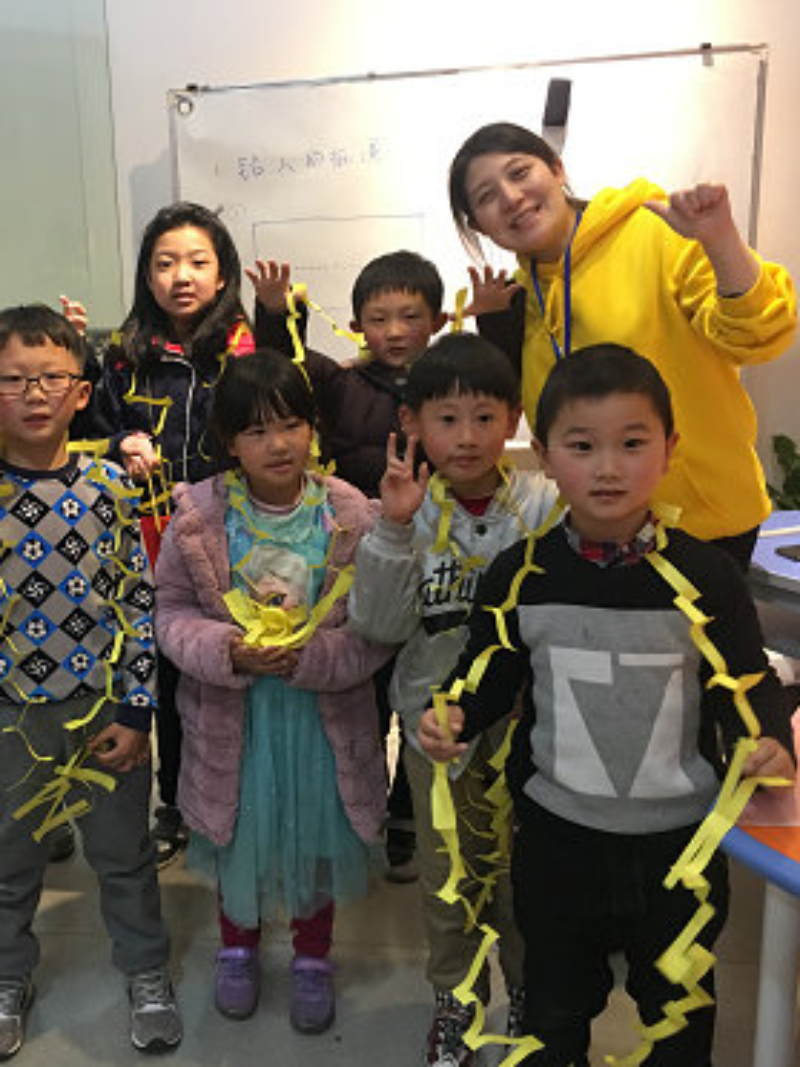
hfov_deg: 35.9
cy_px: 535
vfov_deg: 47.9
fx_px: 1202
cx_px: 189
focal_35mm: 39
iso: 100
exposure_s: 1/10
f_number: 2.2
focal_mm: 4.15
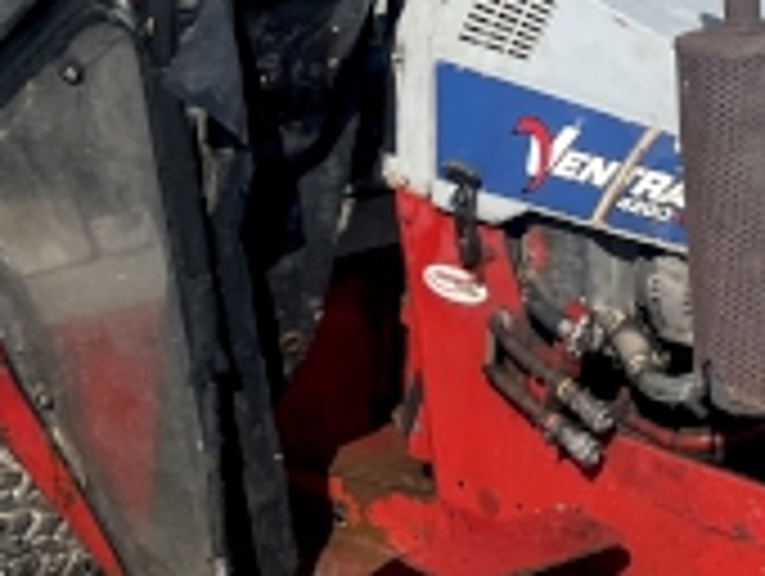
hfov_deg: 16.1
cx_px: 266
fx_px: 2700
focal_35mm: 122
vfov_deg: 12.1
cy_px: 126
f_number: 1.6
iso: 32
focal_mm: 4.2
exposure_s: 1/3731
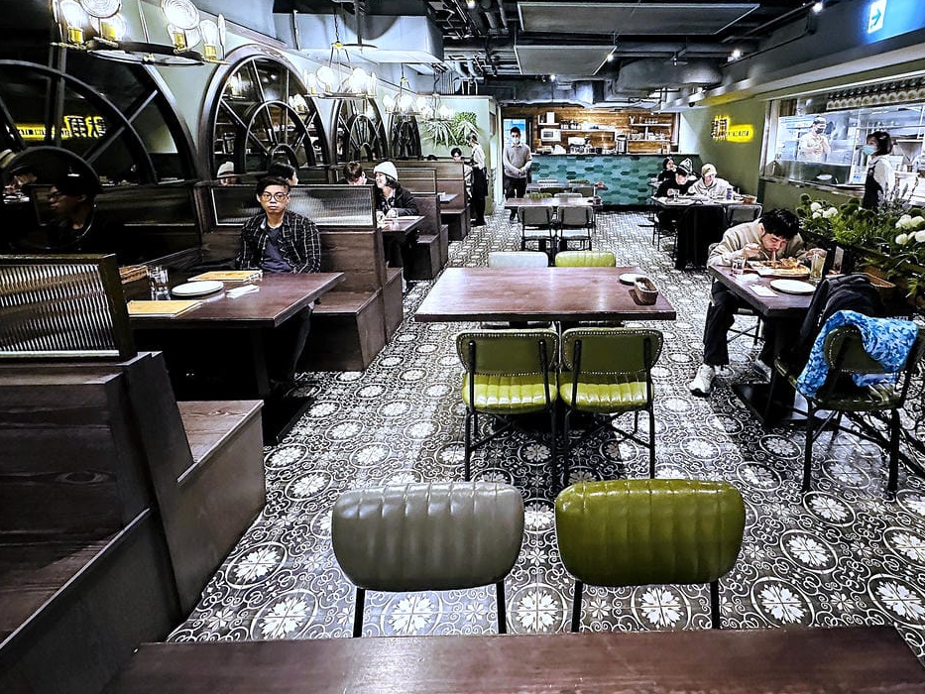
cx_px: 551
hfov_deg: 86.7
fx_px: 481
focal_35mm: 18
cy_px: 252
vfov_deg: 70.2
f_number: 2.2
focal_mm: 2.22
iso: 800
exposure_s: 1/40
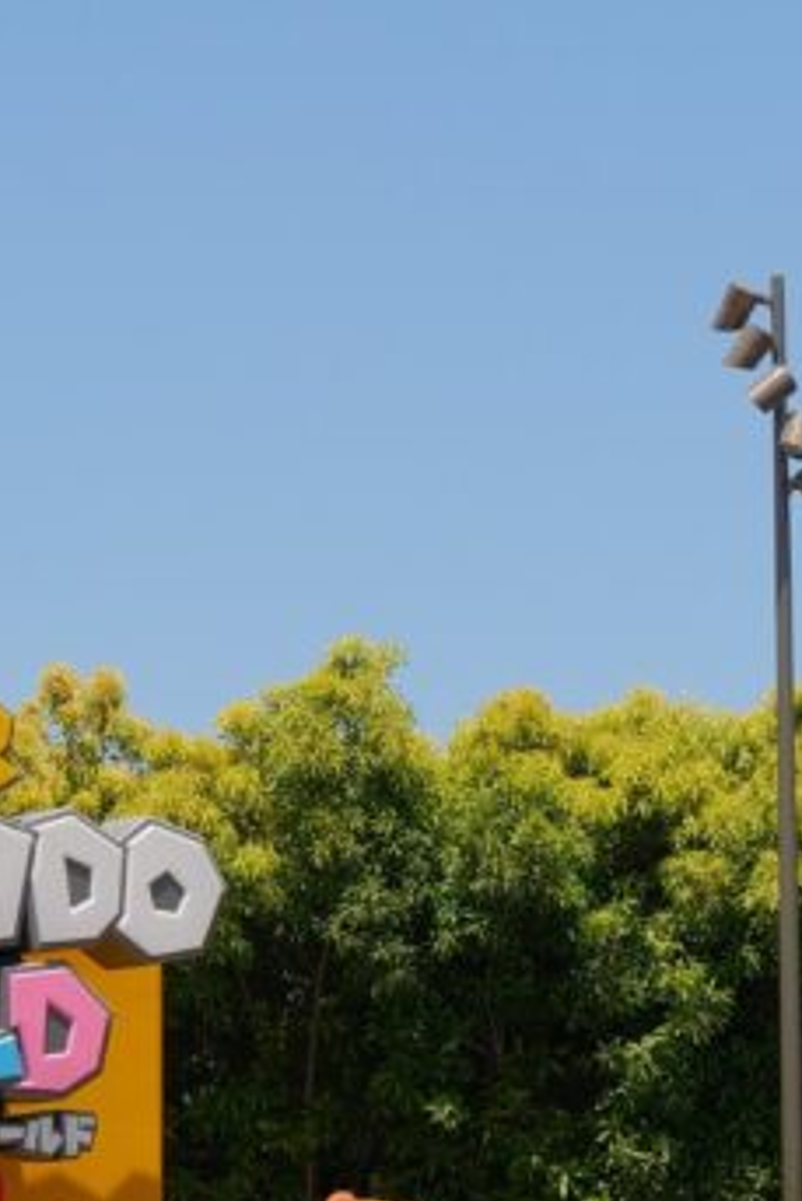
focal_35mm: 176
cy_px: 270
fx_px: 5875
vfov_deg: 11.6
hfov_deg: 7.8
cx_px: 405
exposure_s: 1/2500
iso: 400
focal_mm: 39.3
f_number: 4
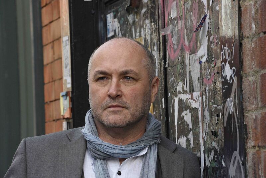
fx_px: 1478
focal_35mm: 200
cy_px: 89
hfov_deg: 10.3
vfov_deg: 6.9
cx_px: 133
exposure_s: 1/125
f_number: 14
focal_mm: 200
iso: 1000
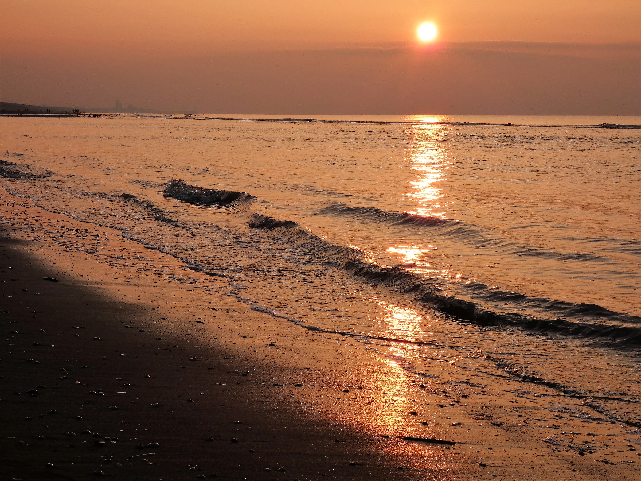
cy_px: 240
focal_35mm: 76
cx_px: 320
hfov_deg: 25.7
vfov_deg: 19.4
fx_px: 1407
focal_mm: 13.7
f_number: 4.4
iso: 80
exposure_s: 1/1000
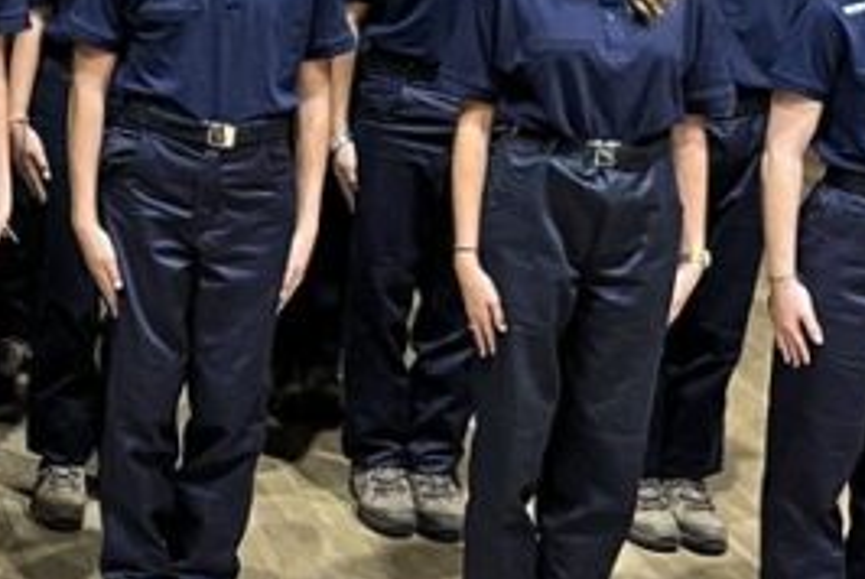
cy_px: -16
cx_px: -498
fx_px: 2502
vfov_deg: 13.0
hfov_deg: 17.3
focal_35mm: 104
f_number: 1.6
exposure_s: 1/50
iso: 500
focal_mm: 5.1
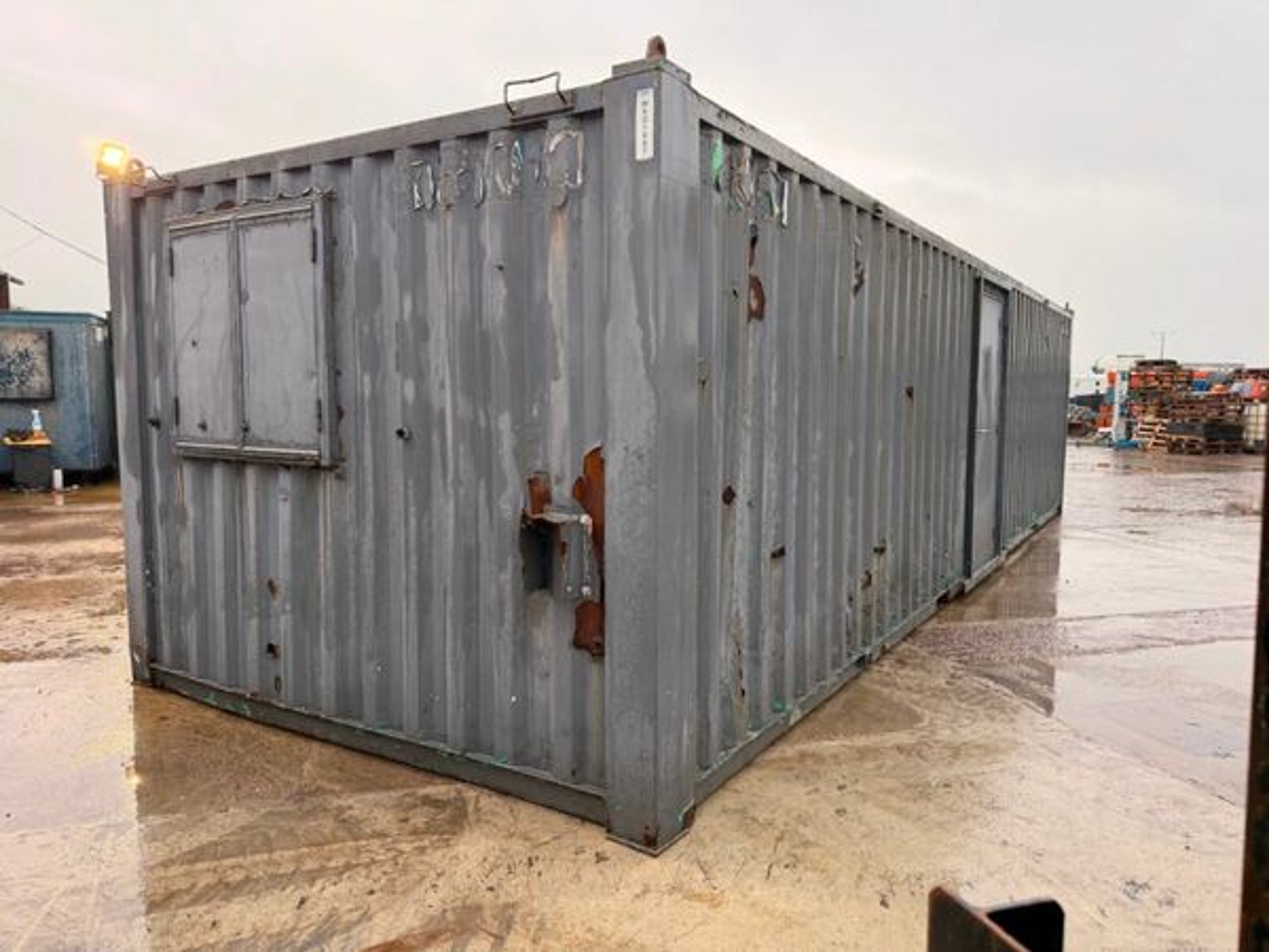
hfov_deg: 71.6
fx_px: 880
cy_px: 476
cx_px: 634
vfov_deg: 56.8
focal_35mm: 24
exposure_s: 1/180
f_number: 1.78
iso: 160
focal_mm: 6.76
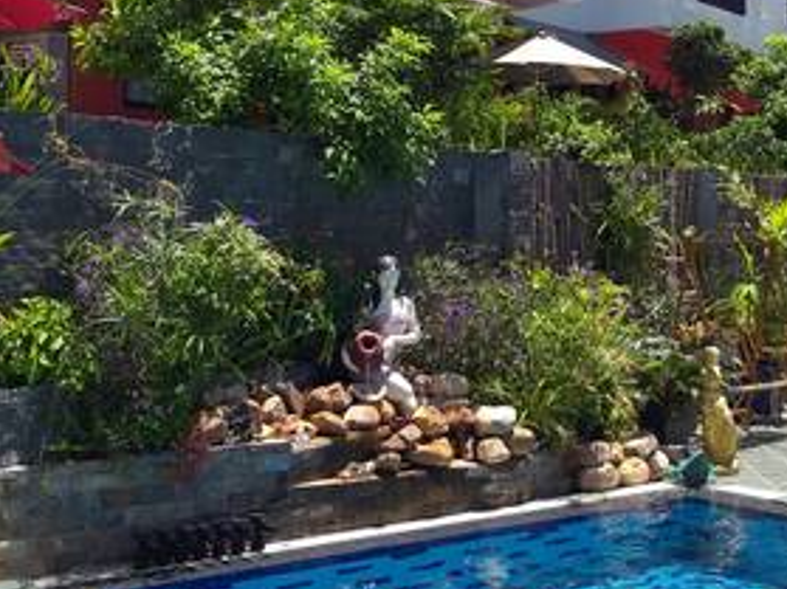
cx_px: 570
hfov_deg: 33.8
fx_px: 1273
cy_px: 93
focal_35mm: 56
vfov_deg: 25.5
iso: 40
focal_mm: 3.93
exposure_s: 1/1262
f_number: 1.7
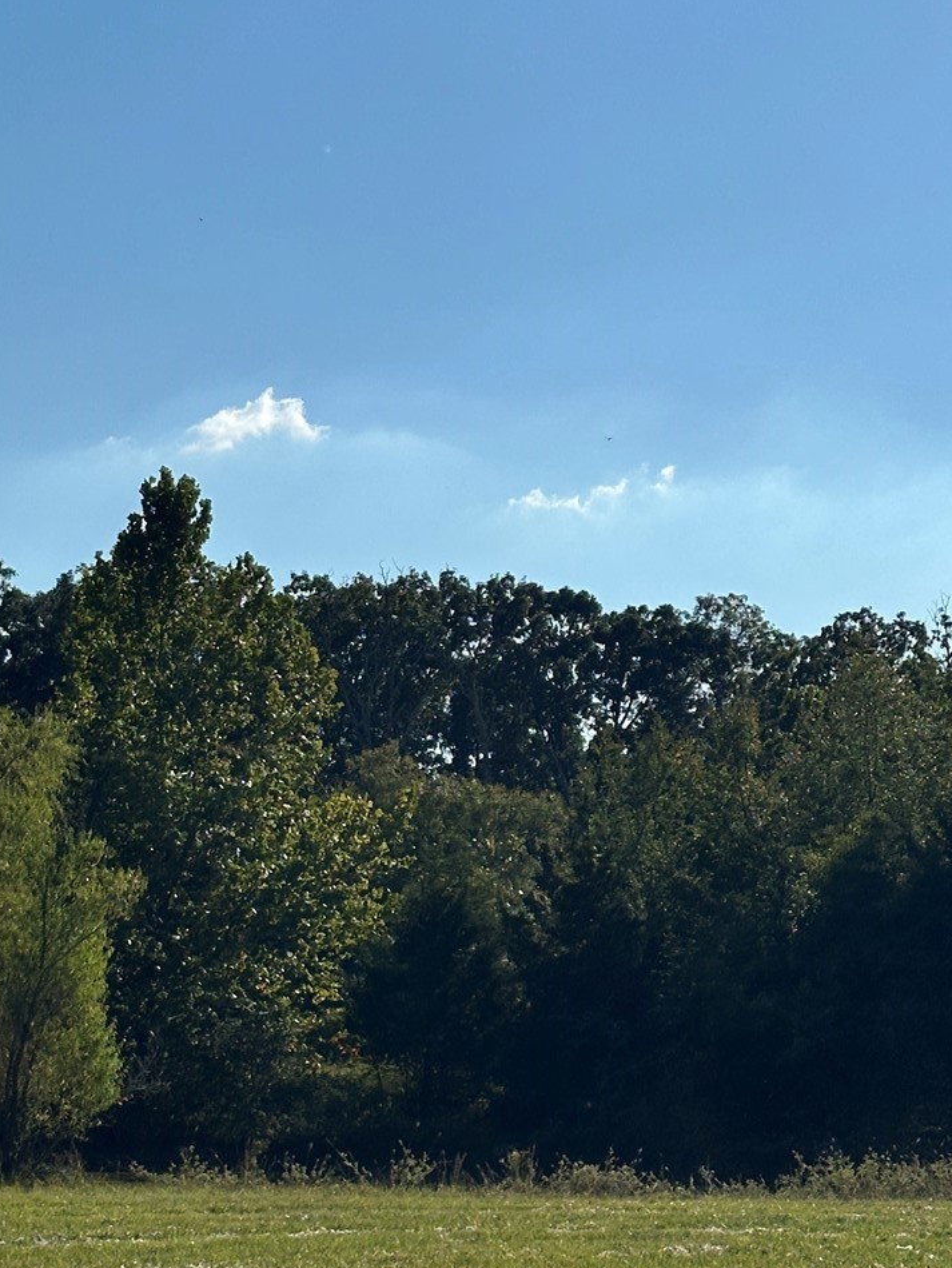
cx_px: 292
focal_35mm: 97
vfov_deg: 20.2
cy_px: 613
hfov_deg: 15.2
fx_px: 3555
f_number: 1.78
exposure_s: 1/10870
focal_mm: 6.86
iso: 64
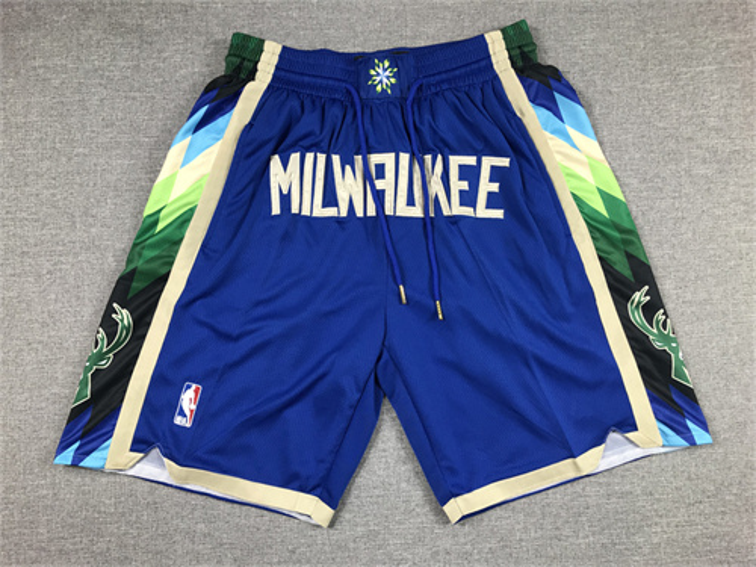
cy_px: 284
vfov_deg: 49.7
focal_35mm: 28
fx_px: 612
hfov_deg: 63.4
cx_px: 378
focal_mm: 3.99
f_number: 1.8
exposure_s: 1/50
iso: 25
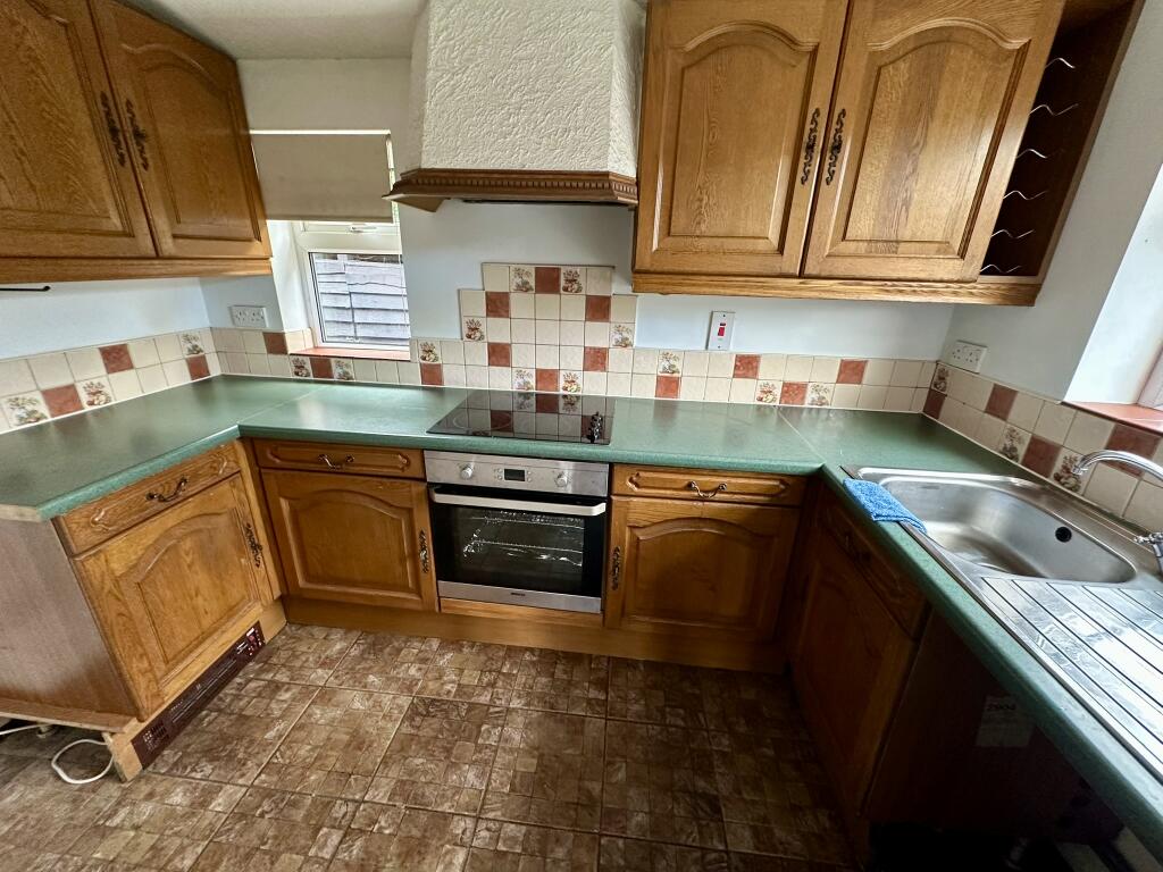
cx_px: 582
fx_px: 470
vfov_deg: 85.7
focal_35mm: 14
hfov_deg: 102.1
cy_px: 436
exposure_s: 1/61
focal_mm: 2.22
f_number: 2.2
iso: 320
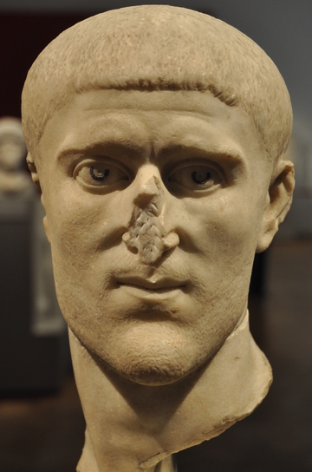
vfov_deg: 21.5
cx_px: 158
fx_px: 1241
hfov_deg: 14.3
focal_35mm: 95
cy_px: 267
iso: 500
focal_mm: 52
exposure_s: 1/60
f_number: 4.8
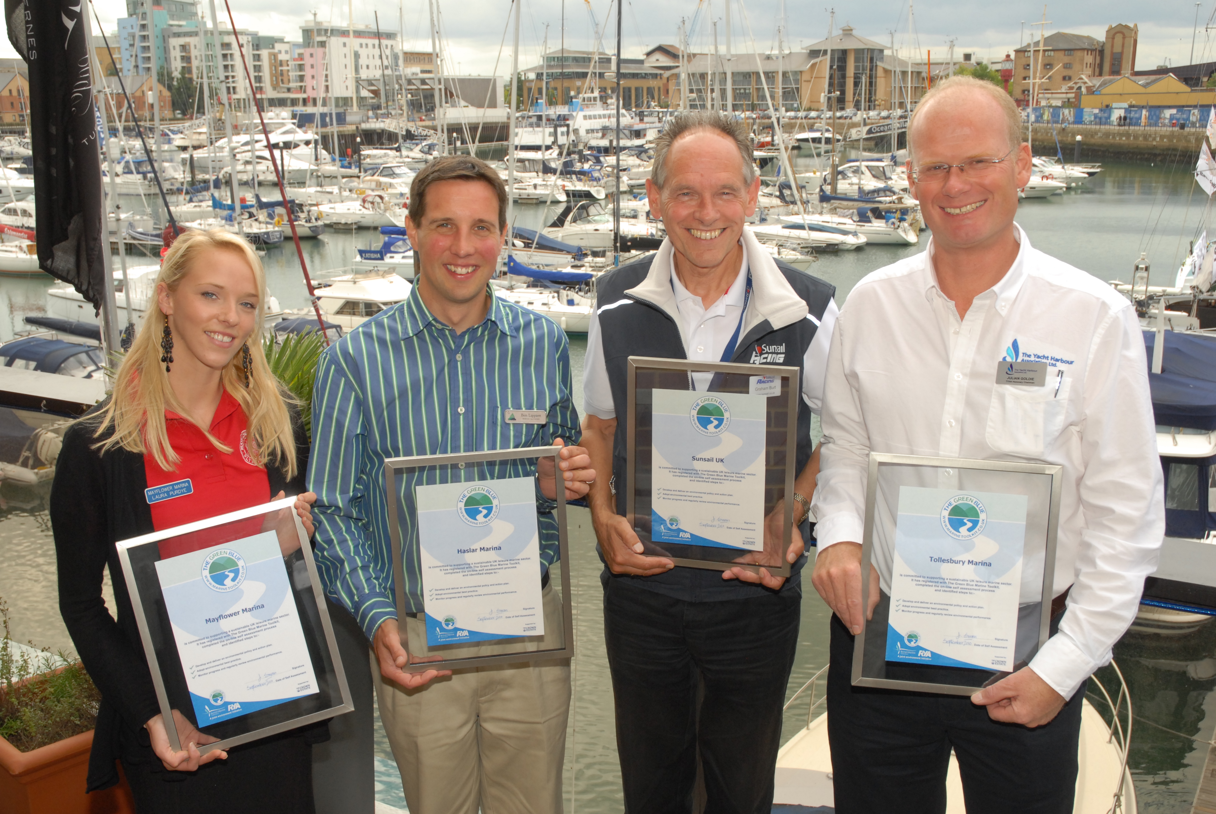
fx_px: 1370
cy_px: 407
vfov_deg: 33.1
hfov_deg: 47.9
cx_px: 608
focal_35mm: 40
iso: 400
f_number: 9
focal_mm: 27
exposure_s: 1/250
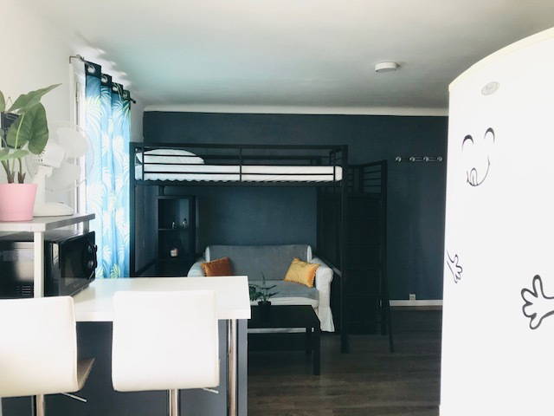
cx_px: 277
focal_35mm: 28
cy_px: 208
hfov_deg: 63.4
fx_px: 448
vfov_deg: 49.7
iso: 32
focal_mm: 3.99
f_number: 1.8
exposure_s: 1/95
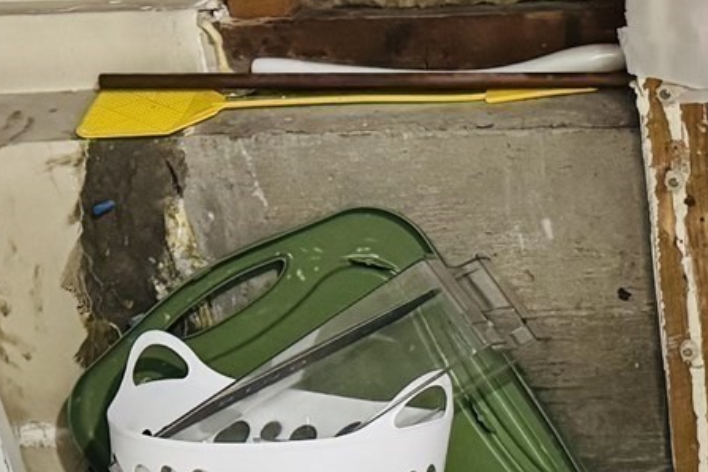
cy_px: 376
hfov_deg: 16.9
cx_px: 917
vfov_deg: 12.0
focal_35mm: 114
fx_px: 2243
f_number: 1.78
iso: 800
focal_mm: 6.76
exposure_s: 1/60
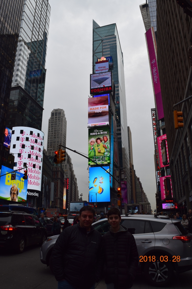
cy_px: 144
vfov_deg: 67.4
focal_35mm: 27
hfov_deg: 47.9
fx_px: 216
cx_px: 96
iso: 400
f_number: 10
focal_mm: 18
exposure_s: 1/250
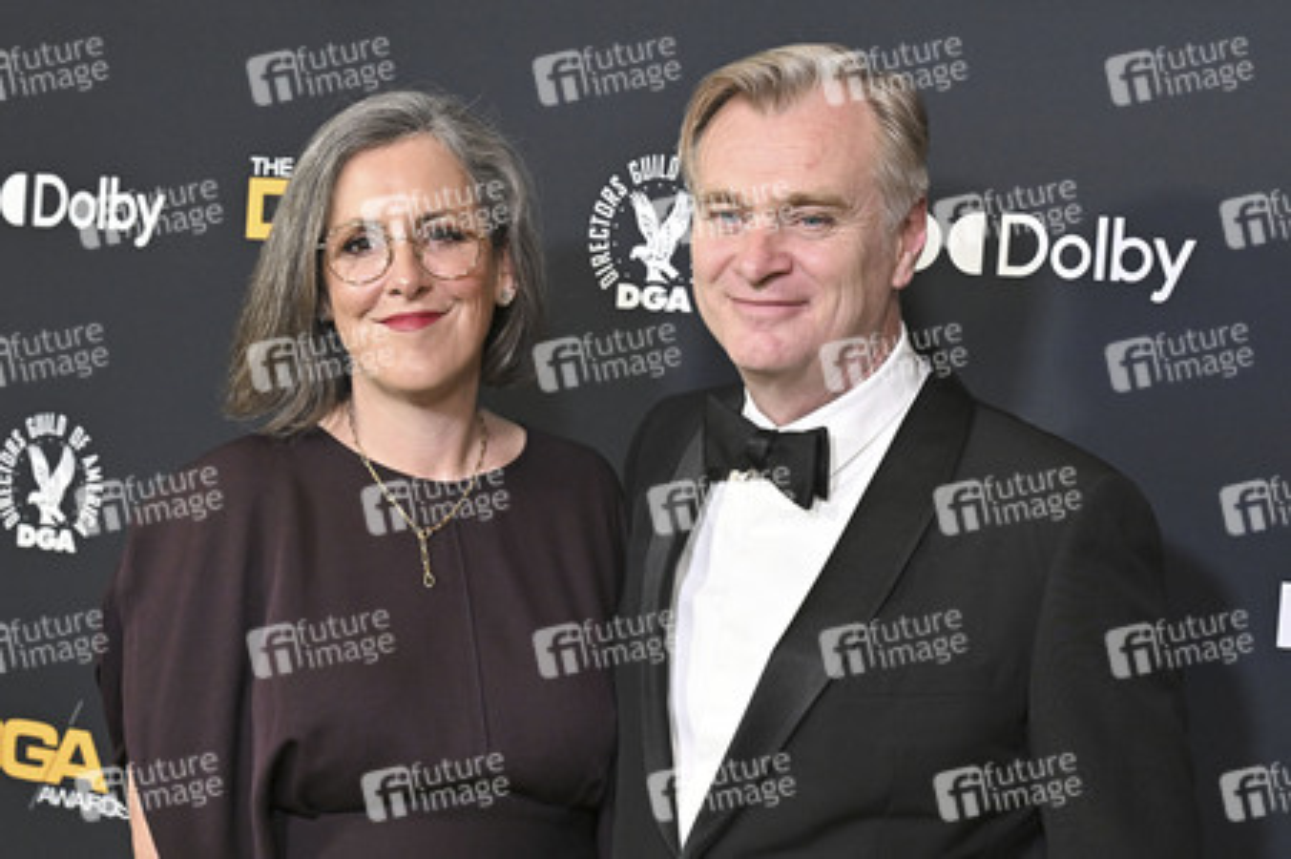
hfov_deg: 38.9
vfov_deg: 26.4
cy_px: 430
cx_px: 646
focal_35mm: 51
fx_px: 1828
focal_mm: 51
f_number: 5.6
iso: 2500
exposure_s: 1/320
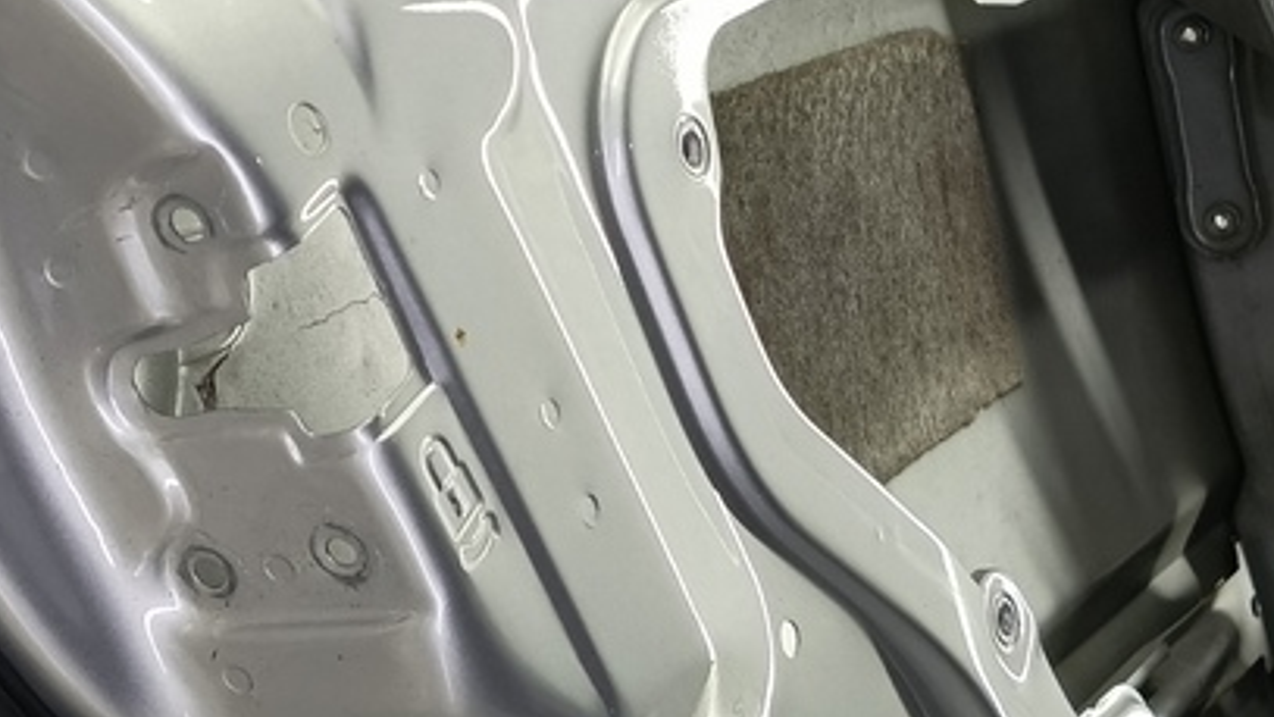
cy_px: 222
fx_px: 2128
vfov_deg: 19.0
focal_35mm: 63
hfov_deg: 32.9
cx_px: 363
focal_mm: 4.11
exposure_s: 1/50
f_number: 1.6
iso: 106
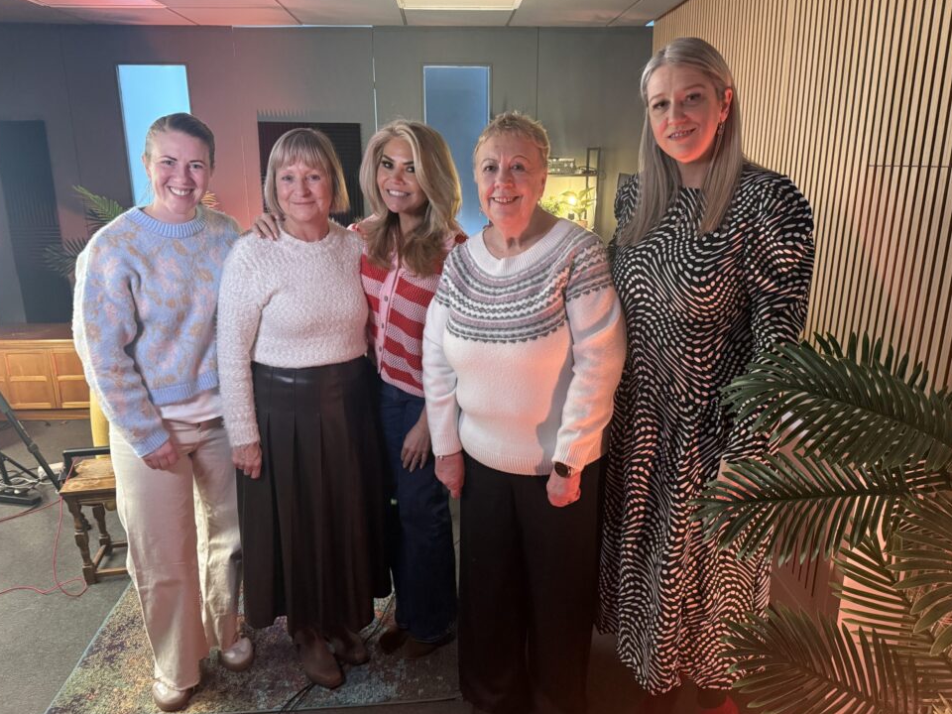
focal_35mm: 25
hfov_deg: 69.4
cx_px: 483
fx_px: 688
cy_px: 349
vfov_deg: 54.9
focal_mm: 6.76
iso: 800
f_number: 1.78
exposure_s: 1/59
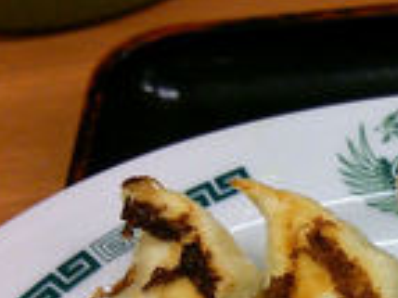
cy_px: 393
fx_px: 965
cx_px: 479
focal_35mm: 84
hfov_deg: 21.6
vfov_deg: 16.5
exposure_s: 1/100
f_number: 1.94
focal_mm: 4.06
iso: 100
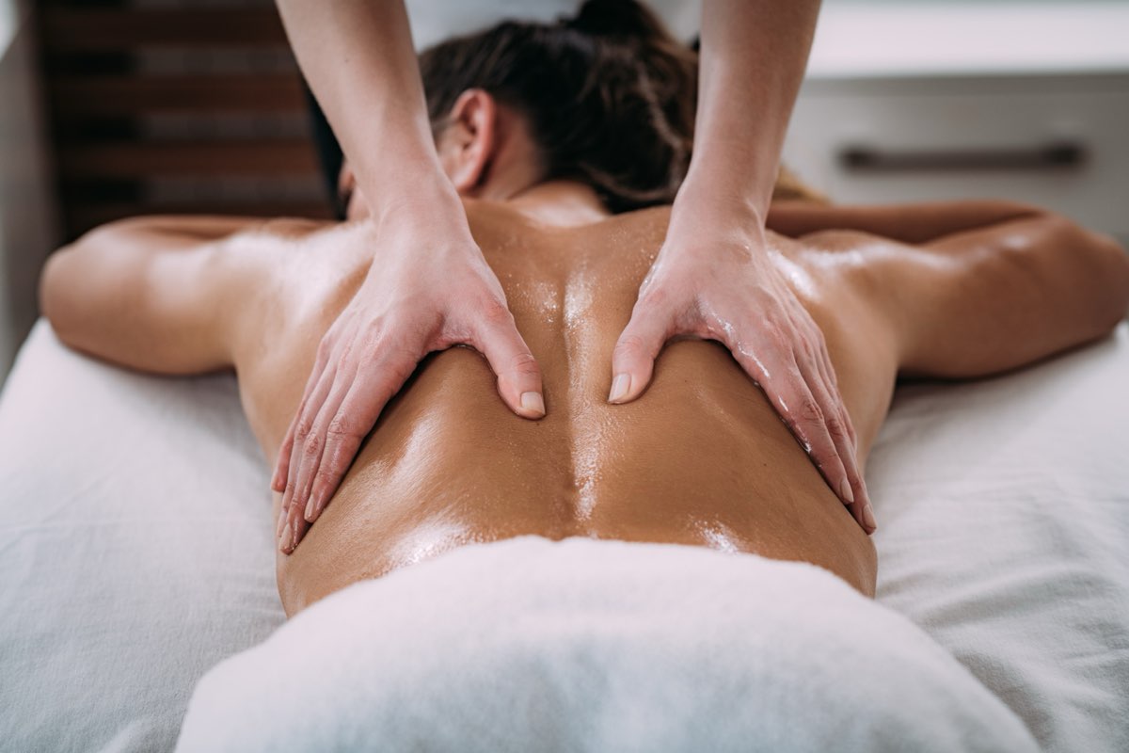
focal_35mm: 85
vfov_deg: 16.1
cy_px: 376
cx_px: 564
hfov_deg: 23.9
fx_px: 2665
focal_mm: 85
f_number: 3.2
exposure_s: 1/200
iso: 100
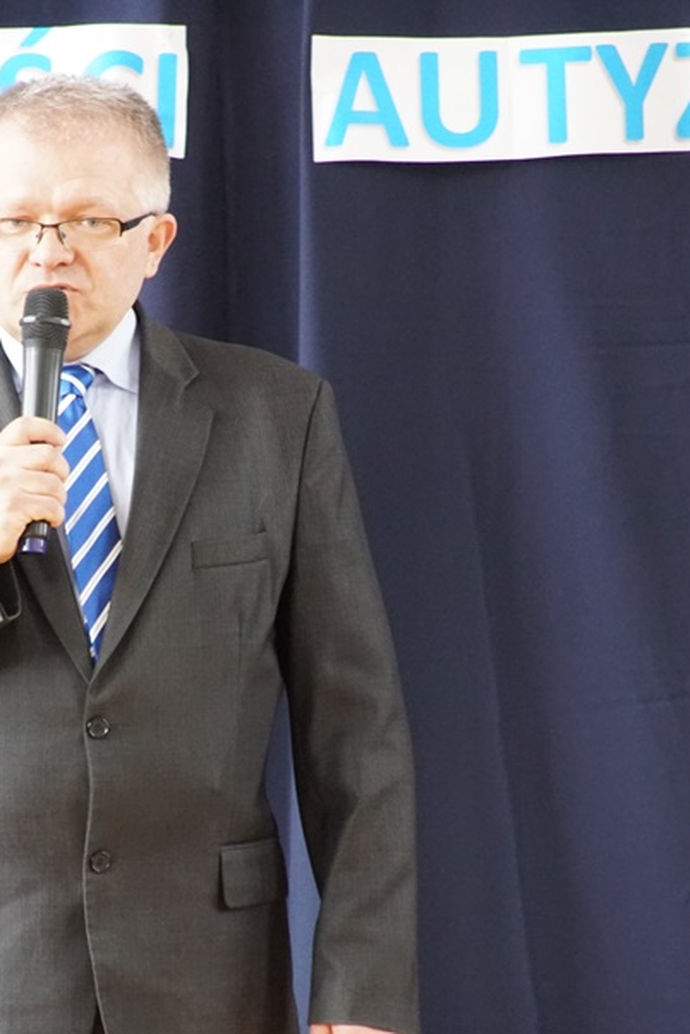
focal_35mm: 498
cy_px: 544
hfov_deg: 2.8
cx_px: 146
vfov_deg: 4.1
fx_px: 14316
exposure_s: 1/40
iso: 3200
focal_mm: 200
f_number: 6.3
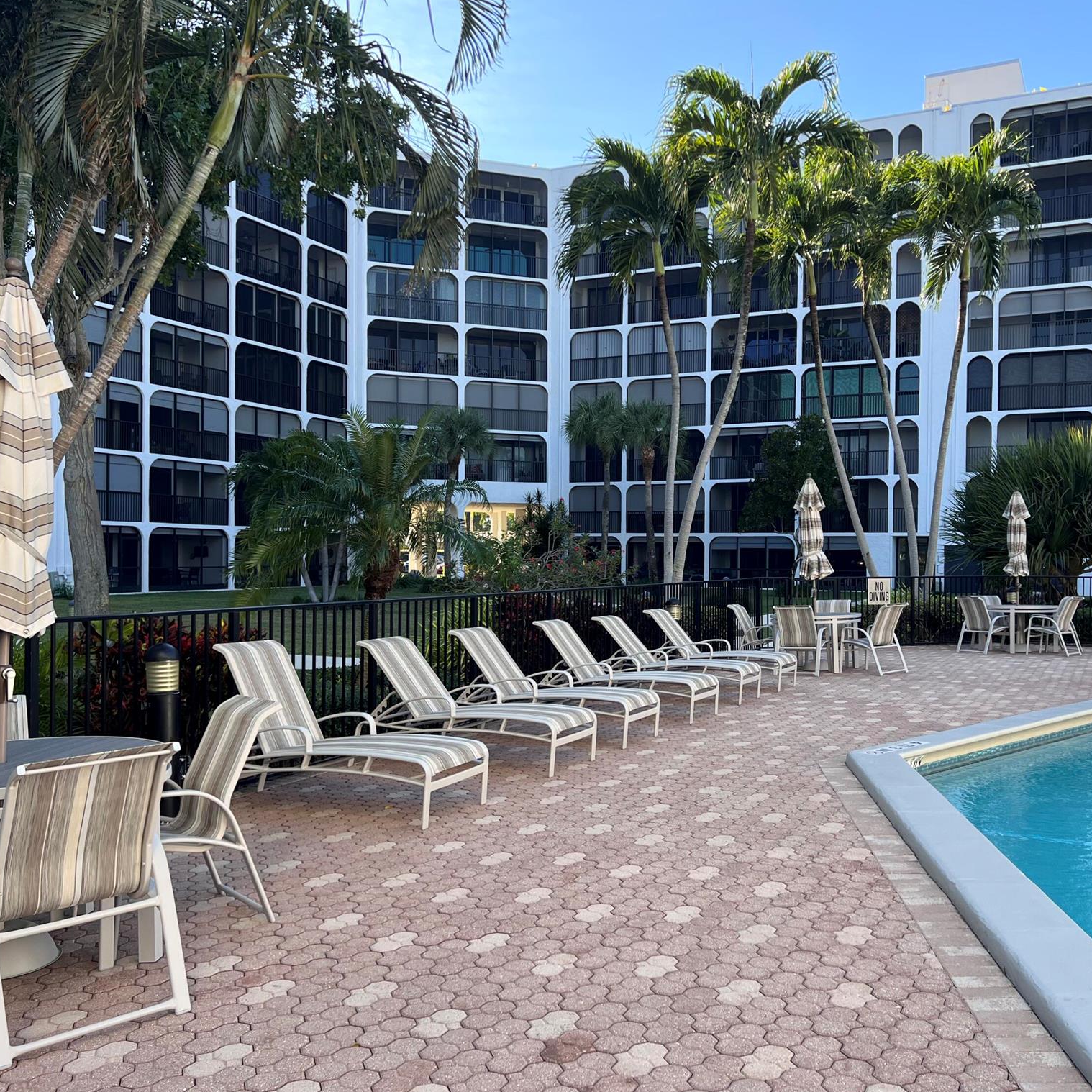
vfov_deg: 52.5
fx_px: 1106
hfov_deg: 52.4
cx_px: 604
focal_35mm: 31
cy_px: 547
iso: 50
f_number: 1.5
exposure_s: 1/733
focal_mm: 5.7
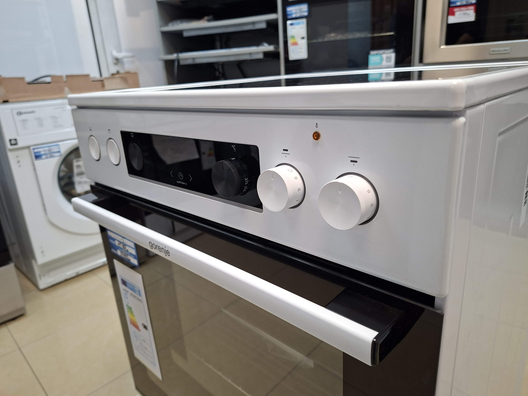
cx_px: 264
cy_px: 198
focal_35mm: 23
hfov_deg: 73.9
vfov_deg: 58.9
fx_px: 351
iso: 250
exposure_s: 1/50
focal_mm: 5.54
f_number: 1.8
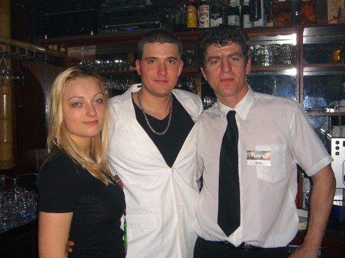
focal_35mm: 39
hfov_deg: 47.9
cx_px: 176
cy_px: 128
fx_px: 388
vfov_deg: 36.8
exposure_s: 1/60
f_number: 2.8
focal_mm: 7.9
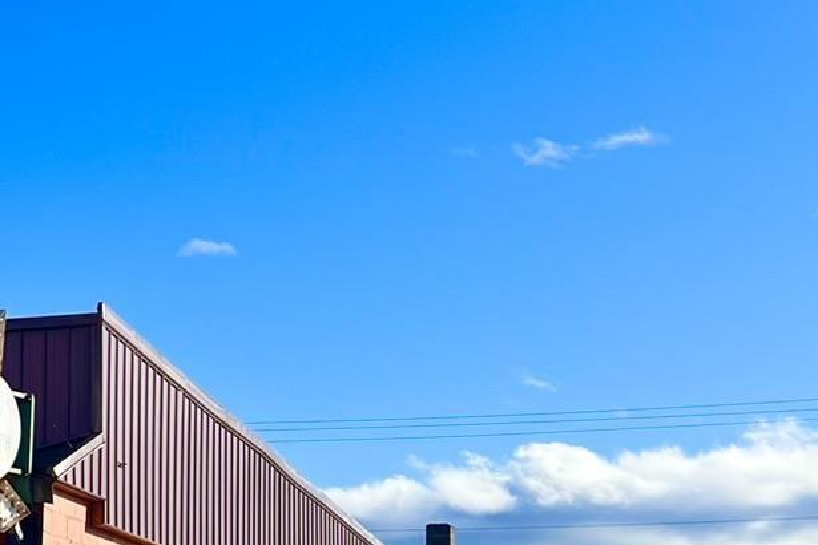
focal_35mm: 90
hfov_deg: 20.5
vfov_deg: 15.1
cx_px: -277
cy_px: 427
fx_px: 2045
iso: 50
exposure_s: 1/4115
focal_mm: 5.7
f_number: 1.5
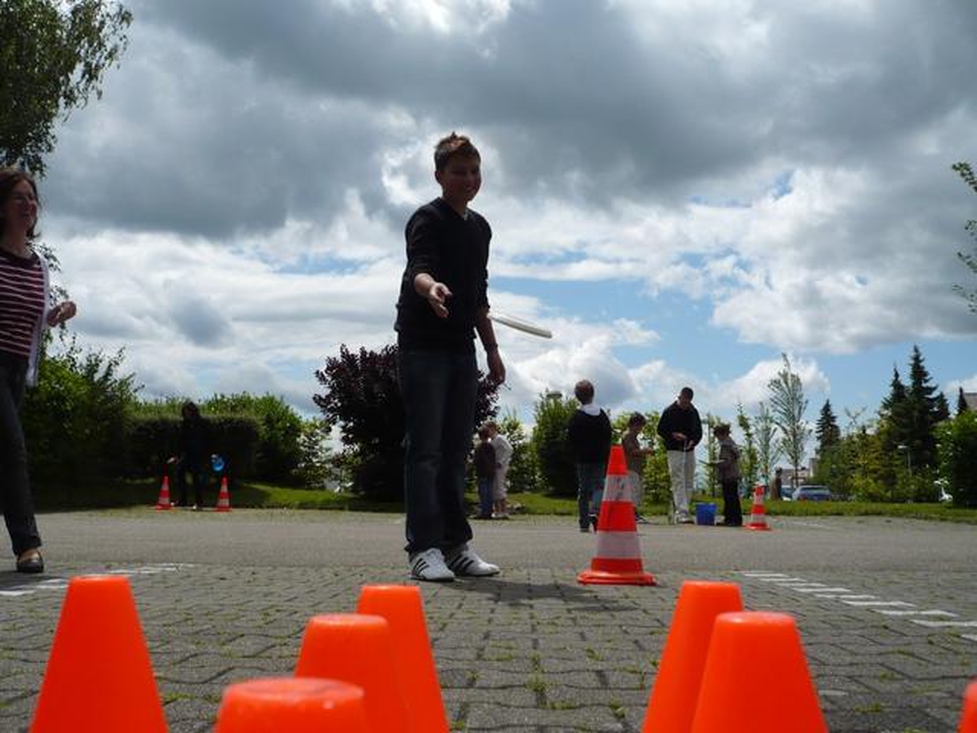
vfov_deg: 40.7
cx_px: 488
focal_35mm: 35
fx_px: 988
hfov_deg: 52.6
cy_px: 366
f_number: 8
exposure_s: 1/500
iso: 100
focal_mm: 5.8
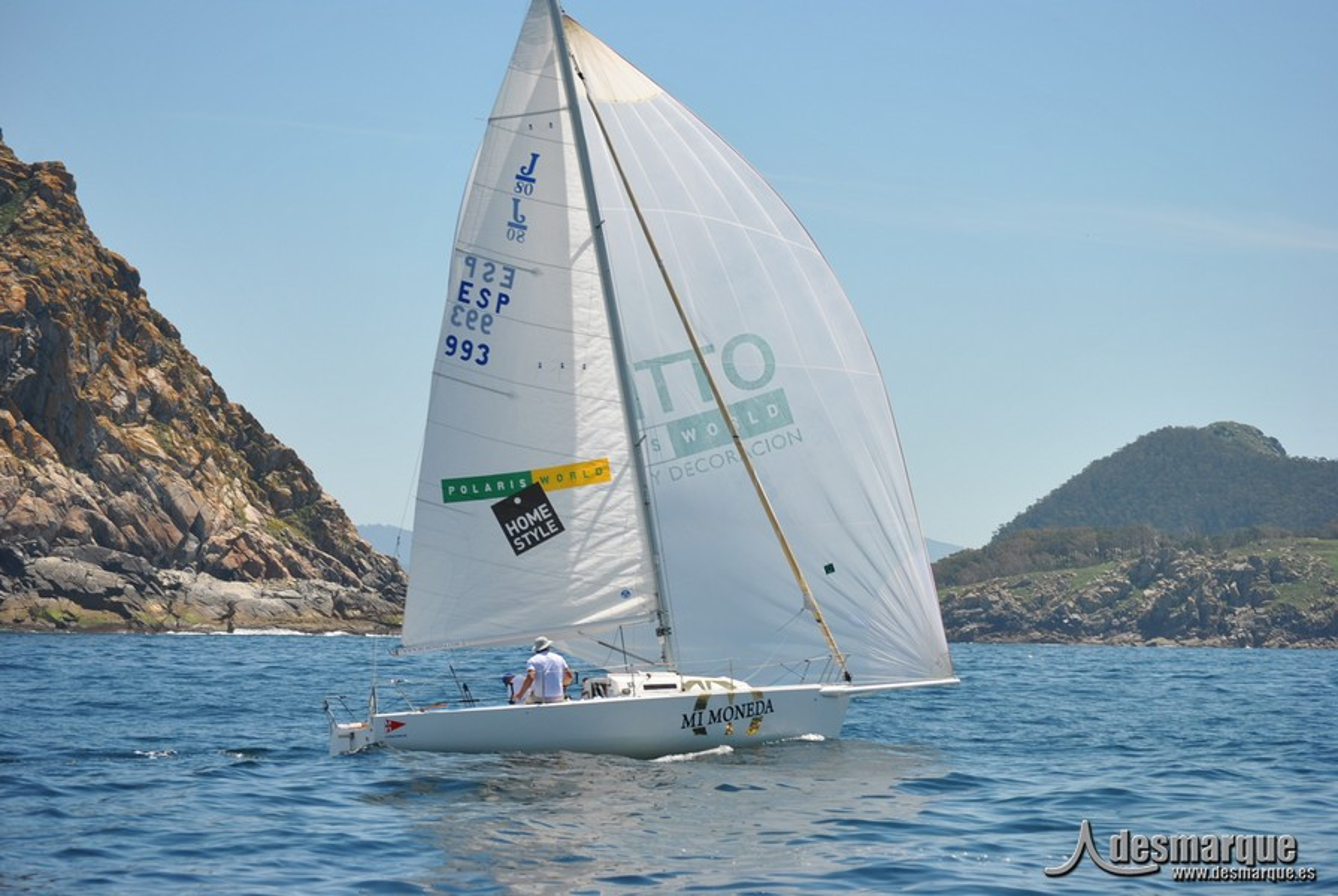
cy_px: 448
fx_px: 4466
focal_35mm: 120
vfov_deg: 11.5
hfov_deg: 17.0
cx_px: 669
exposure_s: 1/500
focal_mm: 80
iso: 100
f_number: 5.6
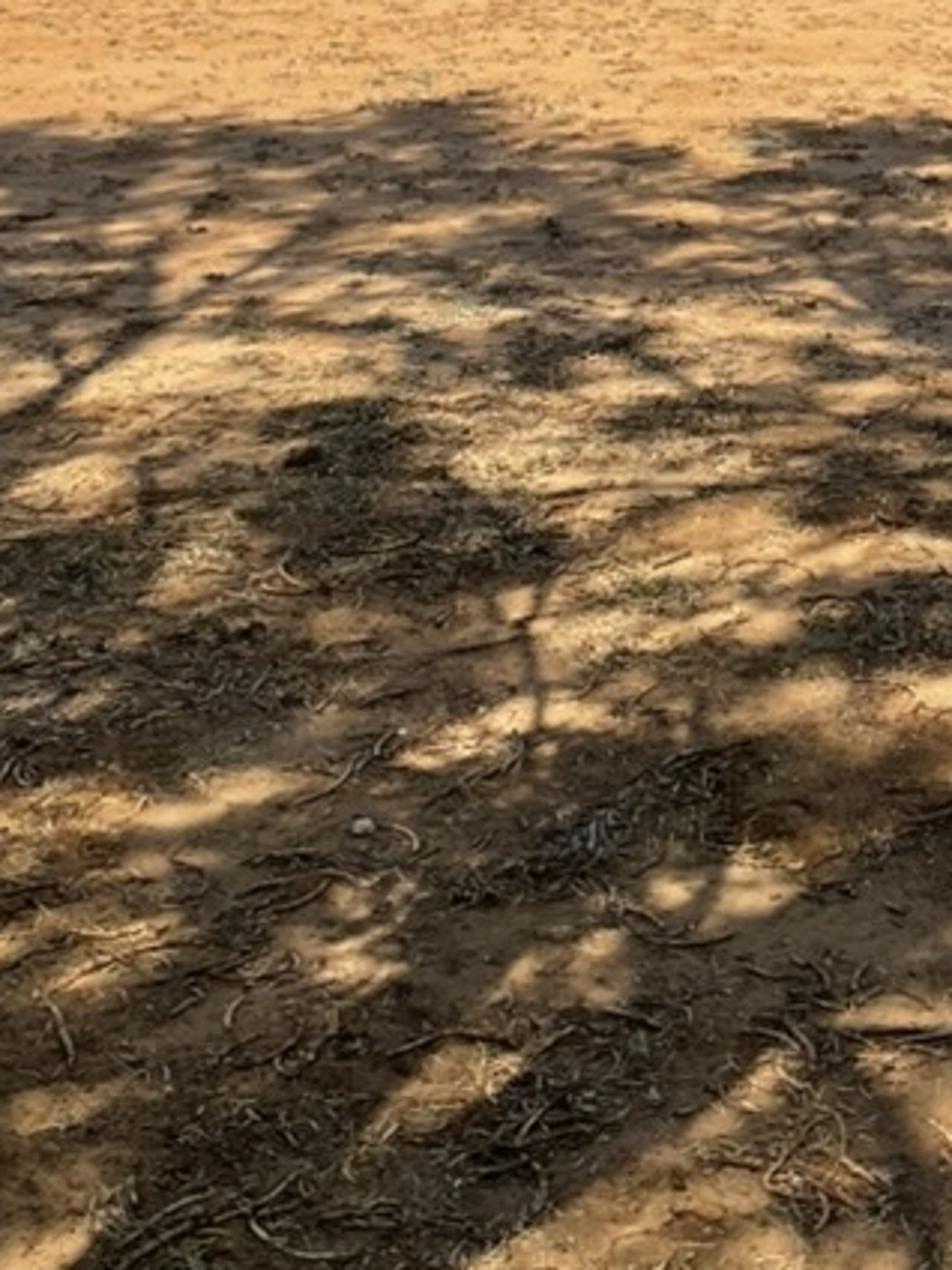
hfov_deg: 20.6
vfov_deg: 26.1
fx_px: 2567
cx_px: 868
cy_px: -57
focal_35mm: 70
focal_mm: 3
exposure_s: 1/2227
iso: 16
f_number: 1.8
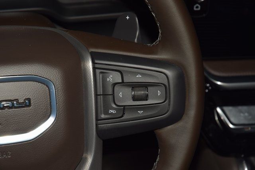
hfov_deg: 19.5
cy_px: 85
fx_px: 744
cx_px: 128
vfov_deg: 13.0
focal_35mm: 105
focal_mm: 70
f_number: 8
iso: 100
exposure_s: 1/125
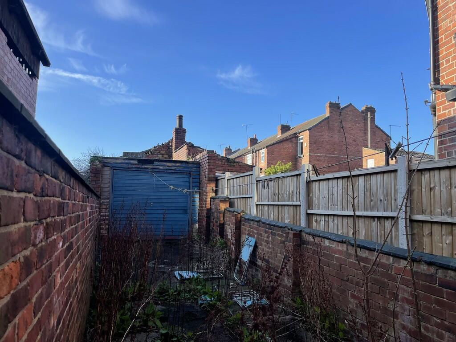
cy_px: 171
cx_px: 228
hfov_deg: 67.3
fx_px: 343
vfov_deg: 53.1
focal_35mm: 26
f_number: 1.6
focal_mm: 4.2
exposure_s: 1/1350
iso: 32
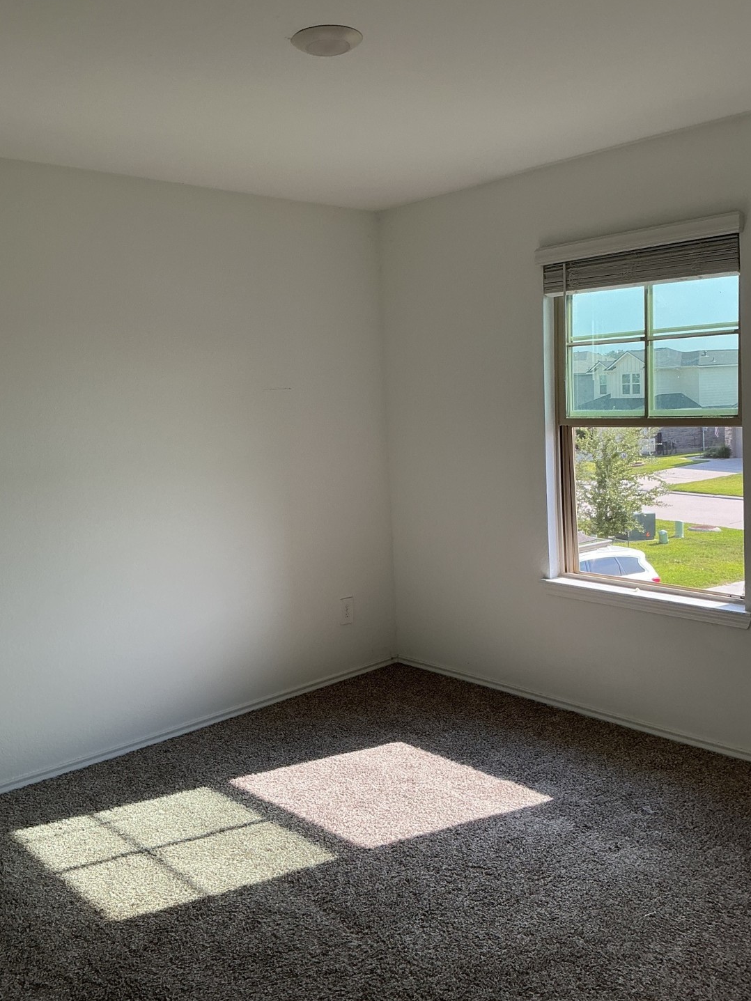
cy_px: 470
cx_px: 357
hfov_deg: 45.4
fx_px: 897
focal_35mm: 31
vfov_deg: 58.3
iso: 25
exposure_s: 1/265
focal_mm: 3
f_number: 1.8
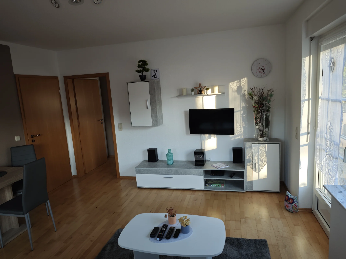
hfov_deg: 73.9
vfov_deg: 58.9
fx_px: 230
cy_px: 130
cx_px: 173
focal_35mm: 23
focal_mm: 6.55
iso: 80
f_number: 1.6
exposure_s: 1/100
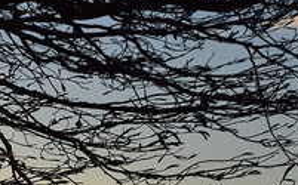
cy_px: 287
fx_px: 2040
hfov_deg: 8.3
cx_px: -55
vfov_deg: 5.2
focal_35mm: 252
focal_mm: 55
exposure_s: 1/800
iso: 200
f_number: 13
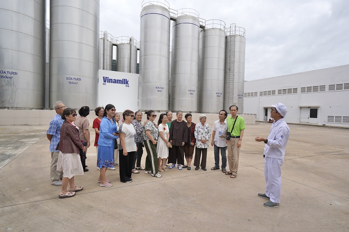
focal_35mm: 18
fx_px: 174
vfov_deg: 67.4
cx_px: 174
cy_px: 116
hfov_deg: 90.0
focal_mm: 18
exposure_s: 1/1000
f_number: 4
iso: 100
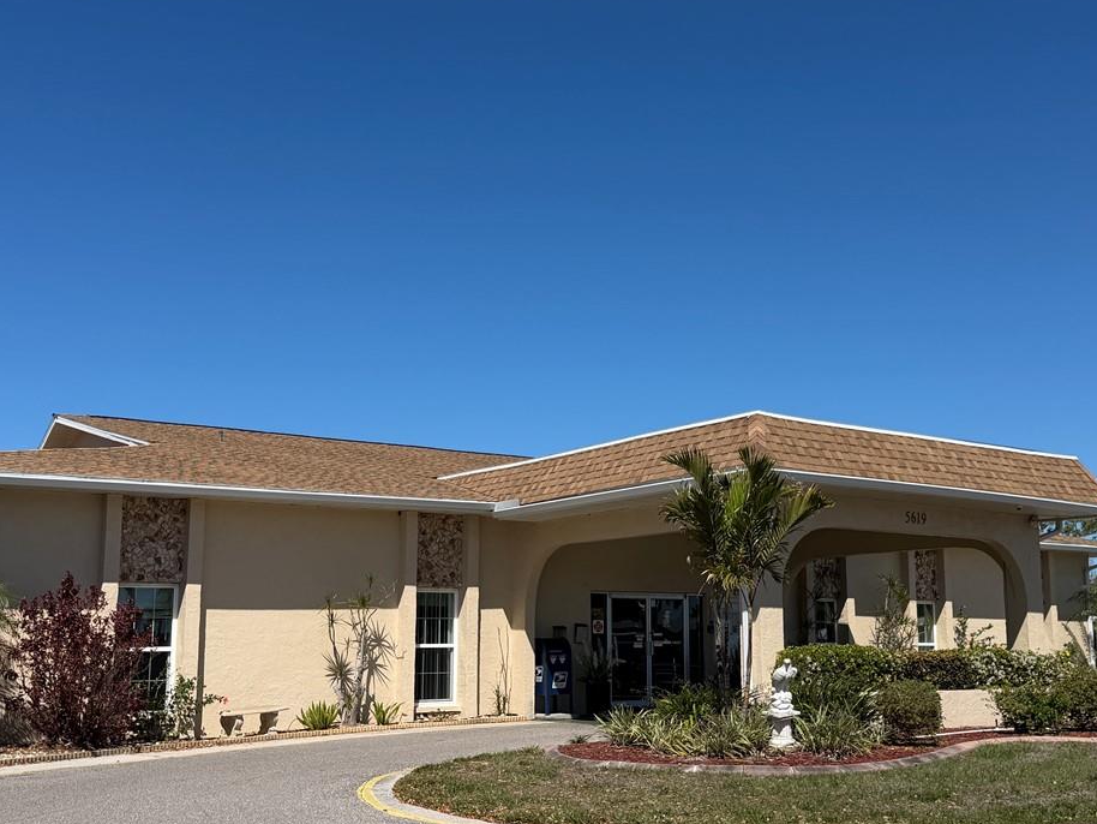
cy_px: 435
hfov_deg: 44.7
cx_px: 610
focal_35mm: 42
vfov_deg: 34.4
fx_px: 1331
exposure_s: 1/7353
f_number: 1.78
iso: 80
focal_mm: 6.76
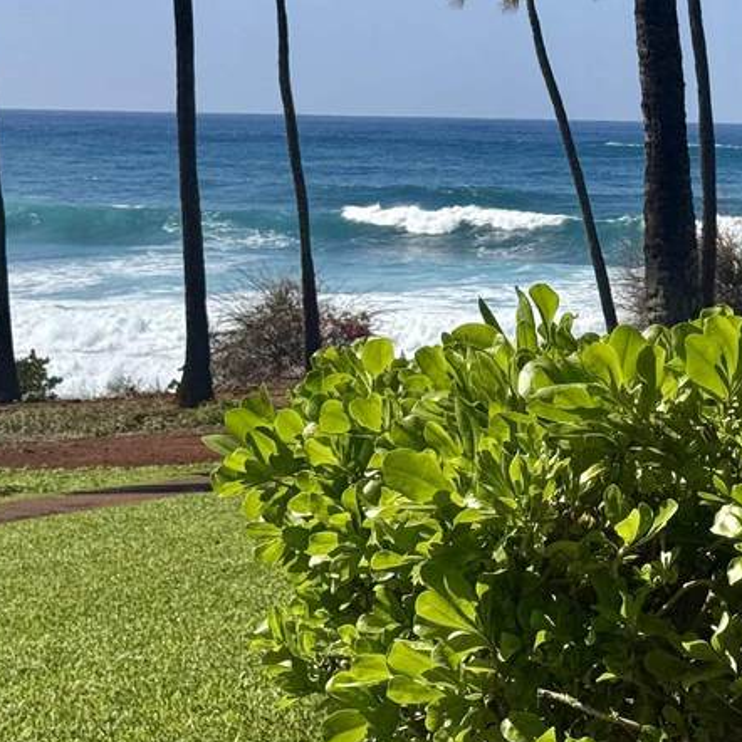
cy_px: 77
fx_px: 2983
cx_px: 596
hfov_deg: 14.1
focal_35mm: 123
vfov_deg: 14.0
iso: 80
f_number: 1.78
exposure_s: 1/10526
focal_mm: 6.76
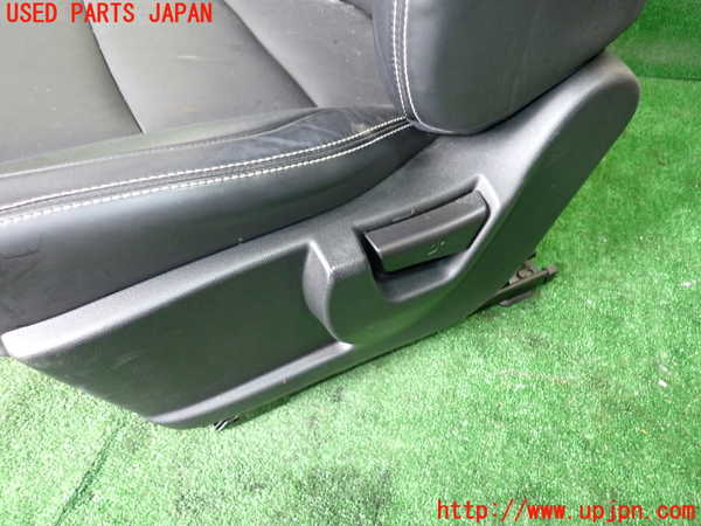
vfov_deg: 54.9
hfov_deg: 69.4
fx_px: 506
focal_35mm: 25
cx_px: 350
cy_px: 263
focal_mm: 4.5
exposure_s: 1/30
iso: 500
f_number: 2
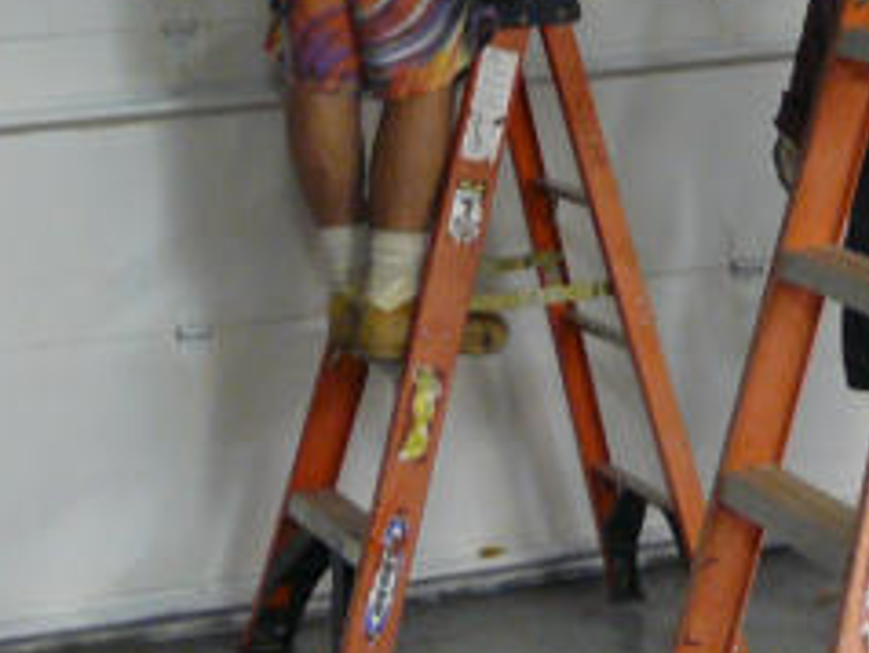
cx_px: 749
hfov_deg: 16.1
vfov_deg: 11.9
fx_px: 3041
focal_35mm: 121
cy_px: -215
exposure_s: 1/13
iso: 200
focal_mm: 6
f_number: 2.8
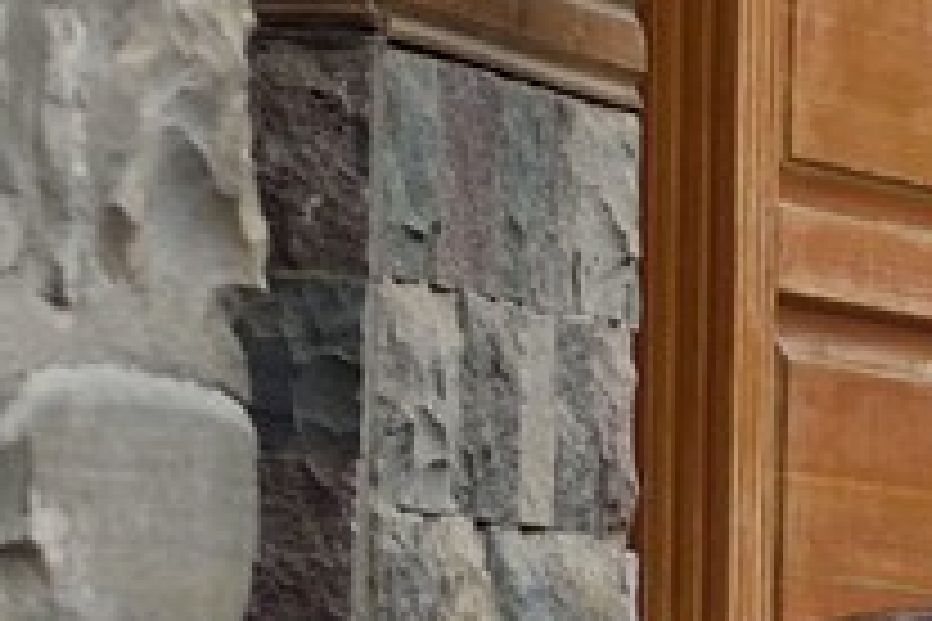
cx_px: 3588
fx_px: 13021
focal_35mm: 503
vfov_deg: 2.7
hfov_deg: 3.9
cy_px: 994
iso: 800
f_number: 10
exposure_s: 1/500
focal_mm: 65
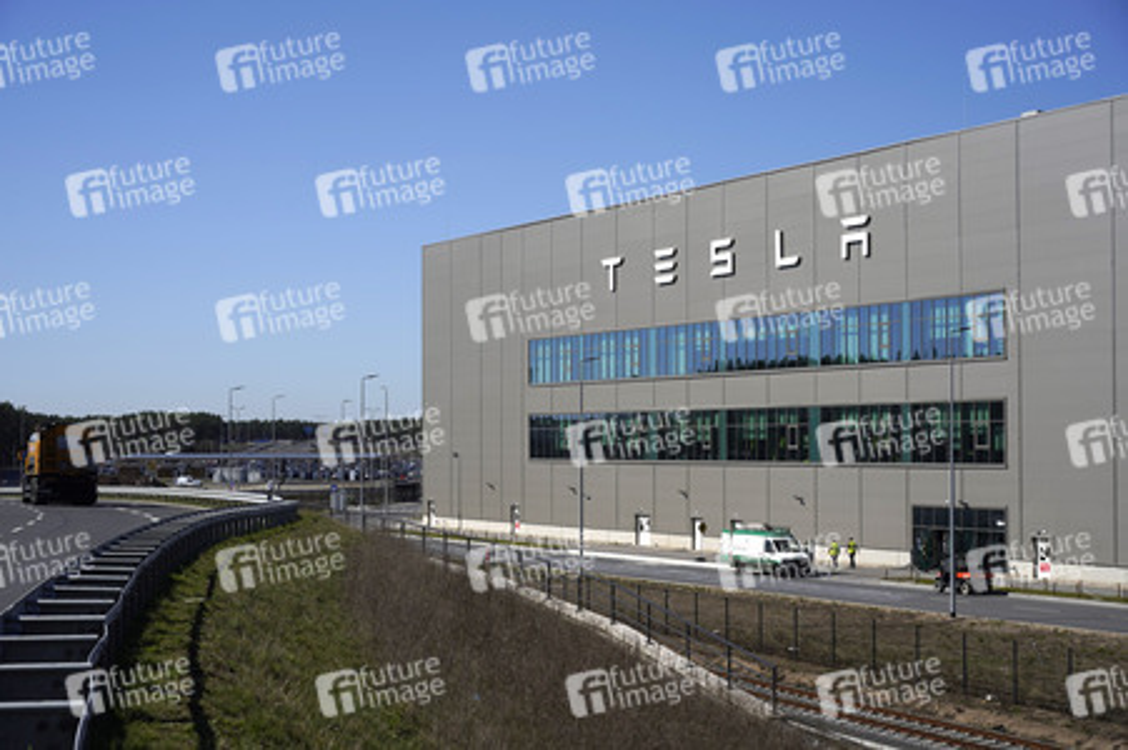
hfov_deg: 34.0
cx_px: 564
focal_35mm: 59
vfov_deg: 23.0
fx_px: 1847
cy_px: 375
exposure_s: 1/500
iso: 100
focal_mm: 59
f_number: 9
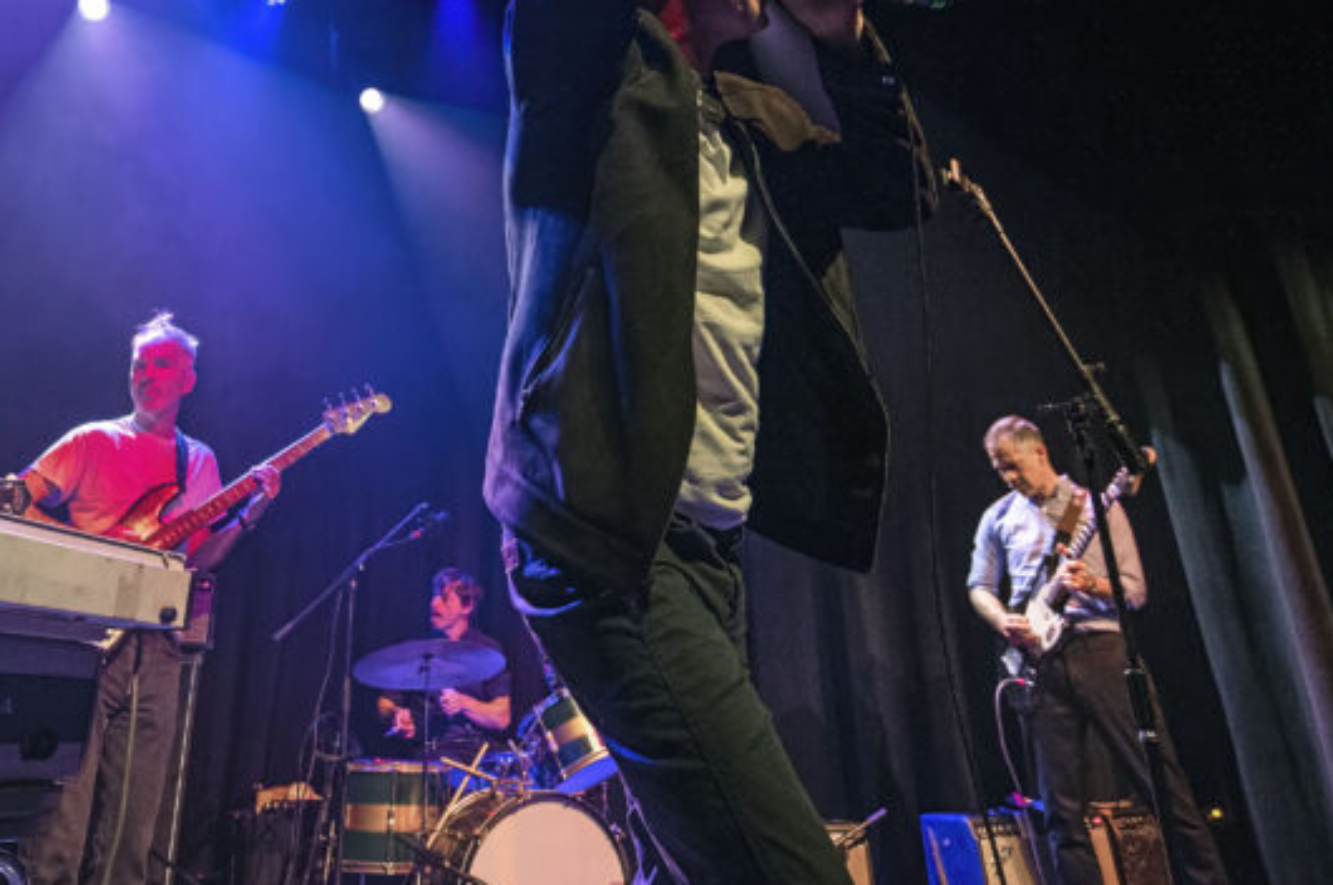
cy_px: 202
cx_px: 521
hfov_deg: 63.0
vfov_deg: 43.2
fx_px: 1072
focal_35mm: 29
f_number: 2.8
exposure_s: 1/200
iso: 2500
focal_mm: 15
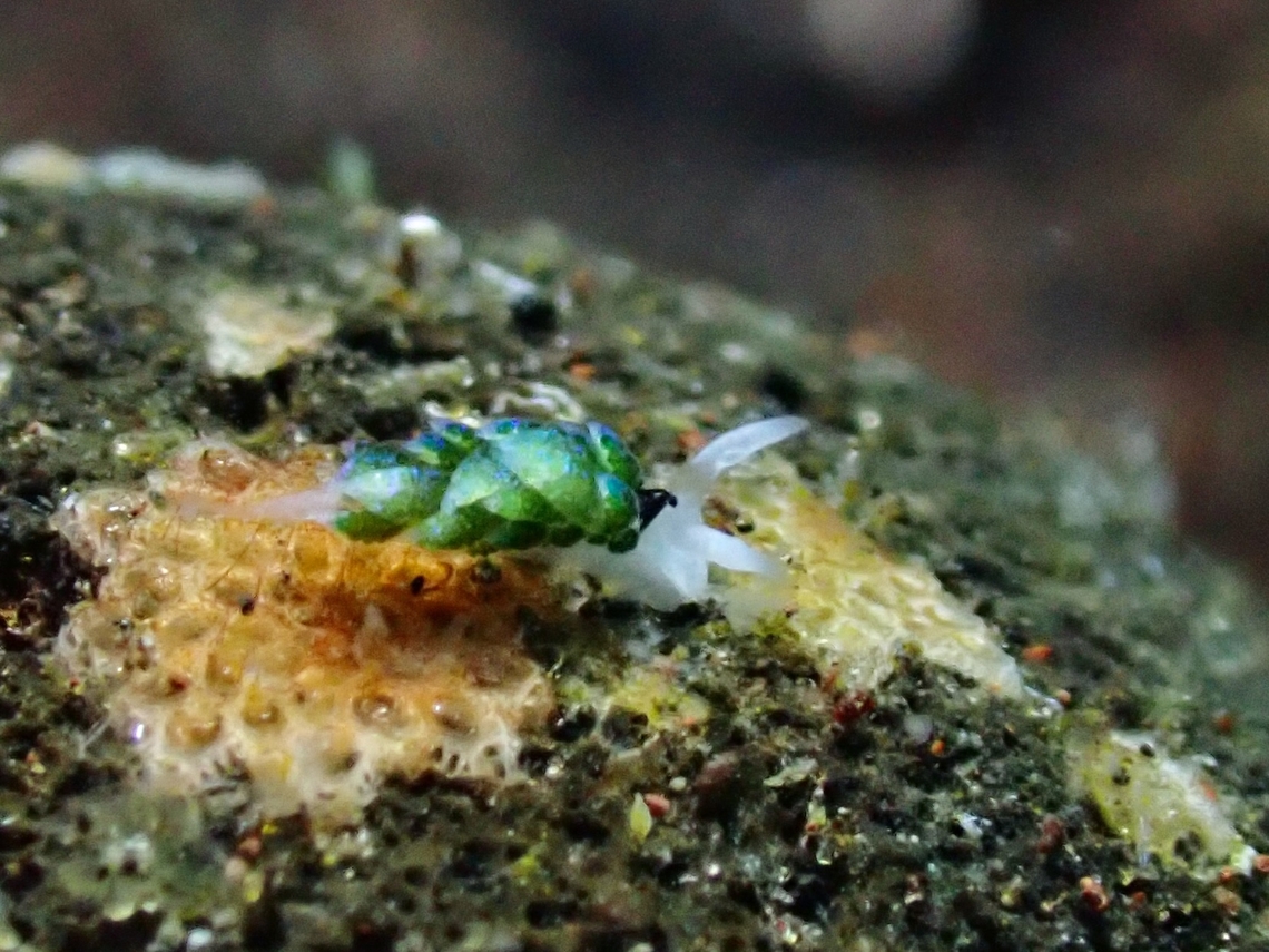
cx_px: 634
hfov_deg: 19.6
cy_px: 476
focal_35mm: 100
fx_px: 3666
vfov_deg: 14.8
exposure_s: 1/100
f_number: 18
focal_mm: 18
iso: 1000
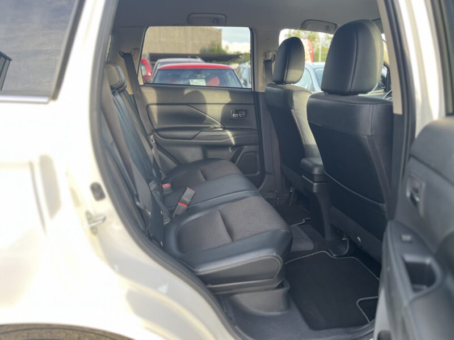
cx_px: 227
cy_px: 170
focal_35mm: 26
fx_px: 341
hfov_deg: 67.3
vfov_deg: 53.1
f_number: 1.6
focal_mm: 5.1
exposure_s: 1/121
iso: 100
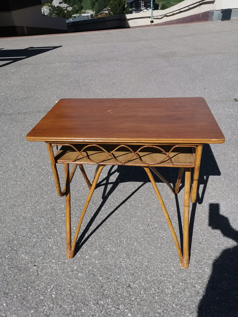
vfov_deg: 65.3
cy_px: 158
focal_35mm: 27
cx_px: 119
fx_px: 248
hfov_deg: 51.4
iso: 50
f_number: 1.8
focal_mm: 5.58
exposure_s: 1/4098
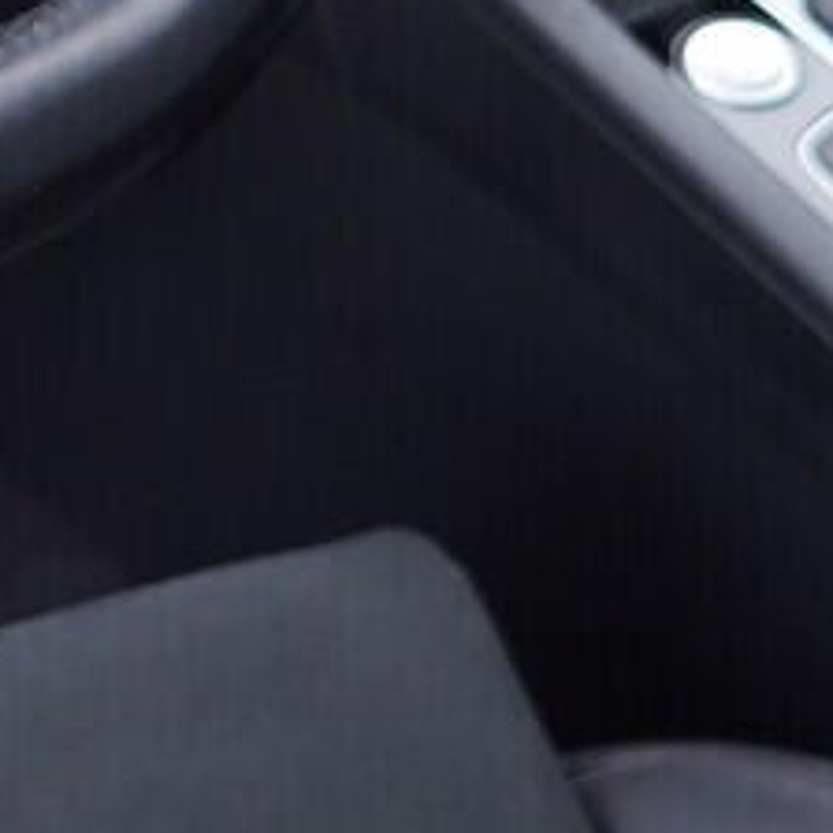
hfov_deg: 8.7
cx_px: -383
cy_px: -528
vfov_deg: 8.6
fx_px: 5363
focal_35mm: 197
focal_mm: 24
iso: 250
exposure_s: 1/40
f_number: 2.8
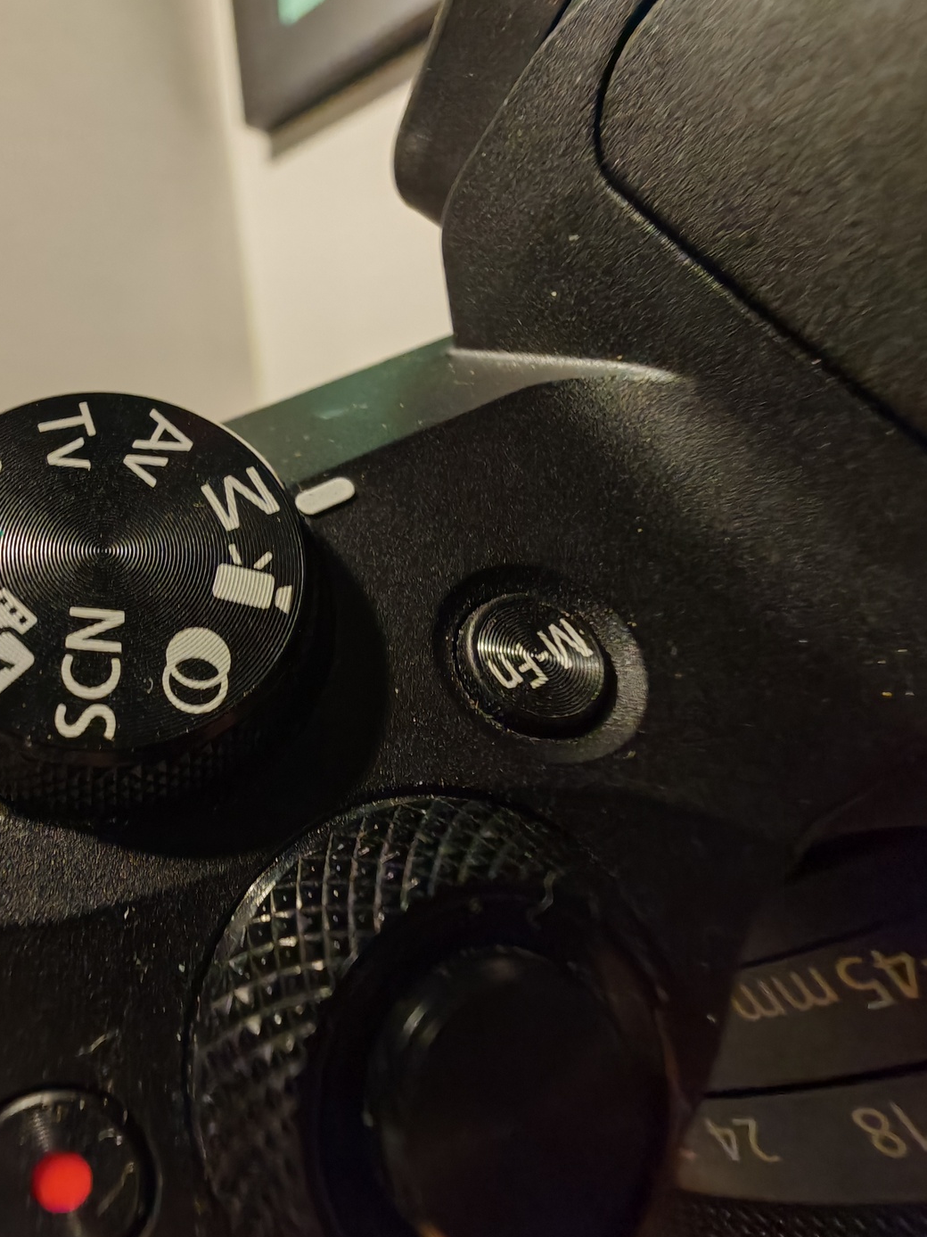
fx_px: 643
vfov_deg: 87.7
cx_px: 144
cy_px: 637
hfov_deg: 63.2
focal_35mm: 18
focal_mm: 1.82
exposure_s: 1/25
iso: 500
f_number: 2
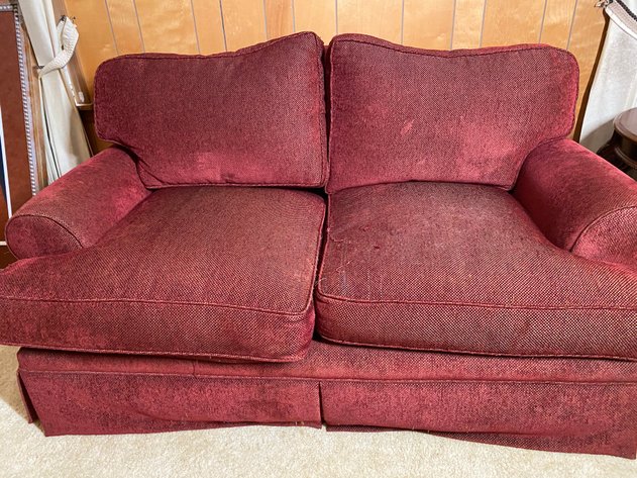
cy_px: 239
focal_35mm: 26
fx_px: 478
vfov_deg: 53.0
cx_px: 318
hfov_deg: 67.3
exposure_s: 1/40
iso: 500
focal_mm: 4.25
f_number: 1.8
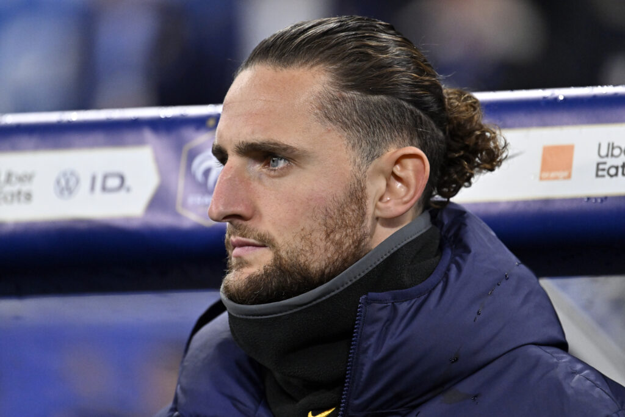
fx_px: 6945
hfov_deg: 5.2
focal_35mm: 400
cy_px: 208
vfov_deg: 3.4
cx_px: 312
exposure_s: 1/2000
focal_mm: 400
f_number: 4.5
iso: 4000
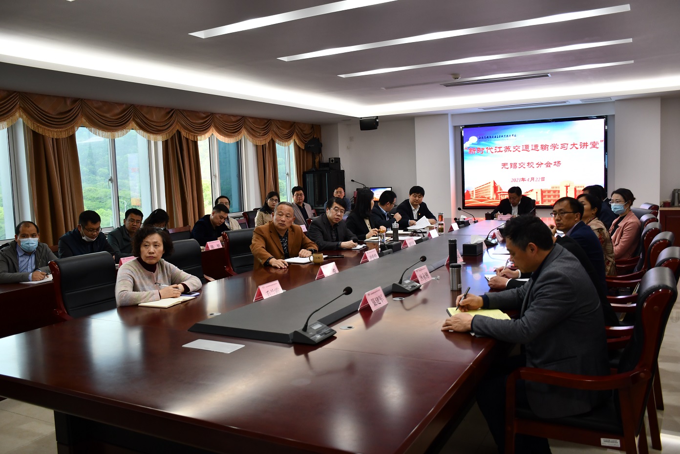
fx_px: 567
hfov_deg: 61.9
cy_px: 227
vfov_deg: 43.6
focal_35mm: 30
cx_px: 340
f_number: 4
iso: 400
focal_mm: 20
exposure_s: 1/60
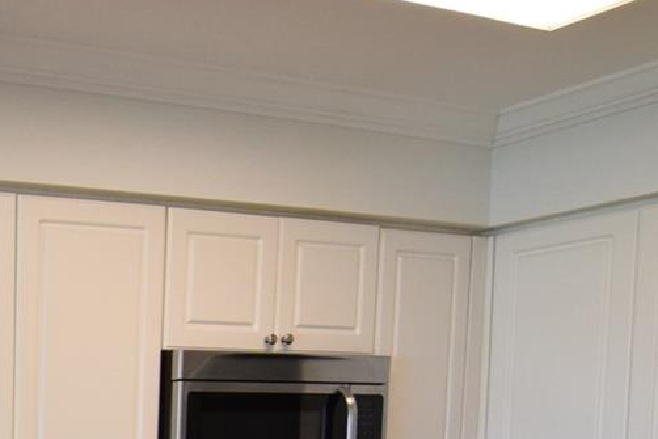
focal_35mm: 53
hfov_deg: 30.6
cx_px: -173
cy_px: 543
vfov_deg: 23.3
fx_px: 962
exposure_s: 1/60
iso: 1250
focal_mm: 11
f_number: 8
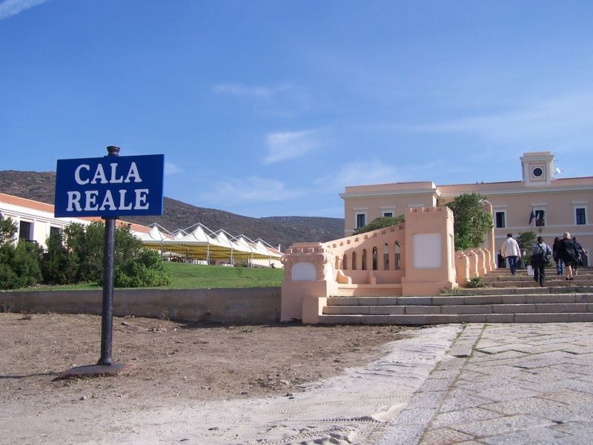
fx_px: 651
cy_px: 222
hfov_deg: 49.0
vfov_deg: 37.7
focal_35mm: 38
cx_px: 296
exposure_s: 1/800
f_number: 4
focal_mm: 6.3
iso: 80
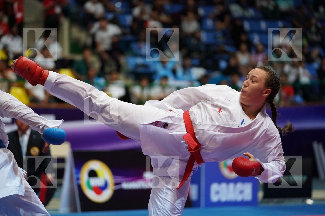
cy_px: 108
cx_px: 162
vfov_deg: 9.3
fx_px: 1327
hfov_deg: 14.0
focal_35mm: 147
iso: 5000
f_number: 2.8
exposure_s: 1/1000
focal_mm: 147
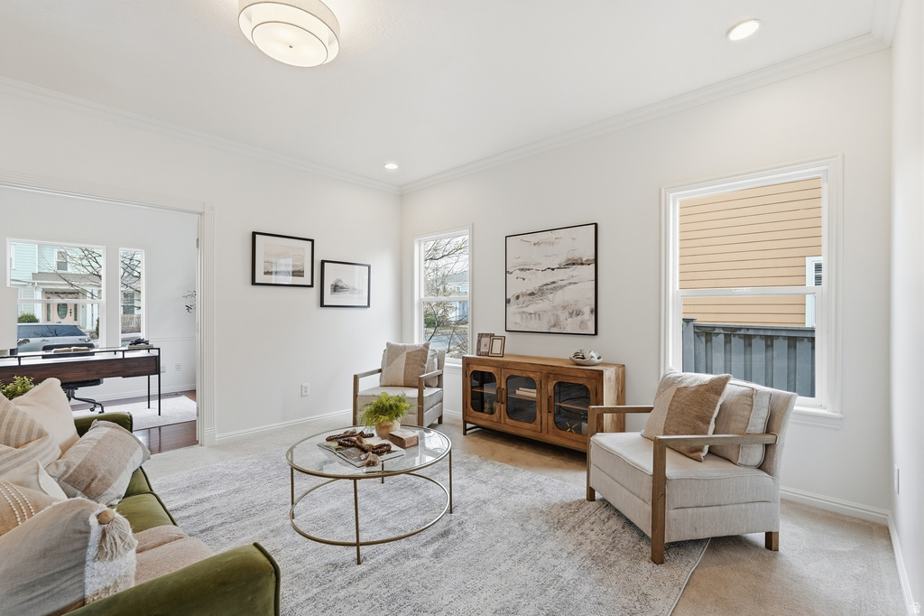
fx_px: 423
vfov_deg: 72.0
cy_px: 308
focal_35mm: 16
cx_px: 462
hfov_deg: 95.0
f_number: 9
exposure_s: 1/500
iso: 250
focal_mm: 16.5
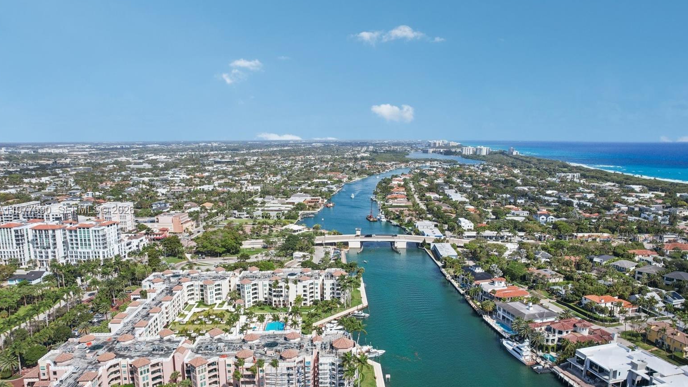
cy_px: 211
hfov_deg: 76.3
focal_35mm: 24
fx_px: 438
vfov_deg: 47.6
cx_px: 353
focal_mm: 8.4
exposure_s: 1/3200
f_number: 2.8
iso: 130
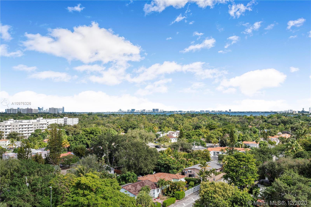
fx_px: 302
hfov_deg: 54.4
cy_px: 104
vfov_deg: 37.8
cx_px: 156
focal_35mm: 35
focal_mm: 35
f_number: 10
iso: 100
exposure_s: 1/400
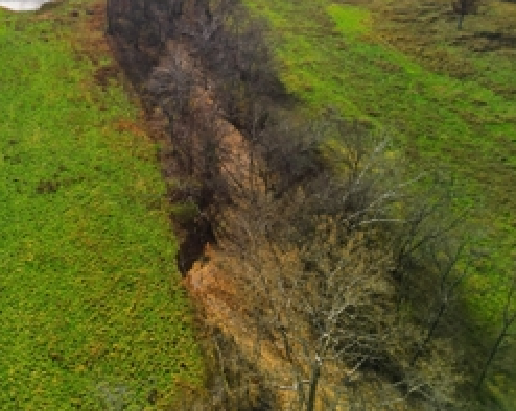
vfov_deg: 38.2
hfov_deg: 46.0
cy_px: 106
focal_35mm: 38
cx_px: 119
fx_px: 580
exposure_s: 1/1500
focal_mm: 6.7
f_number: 1.7
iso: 100
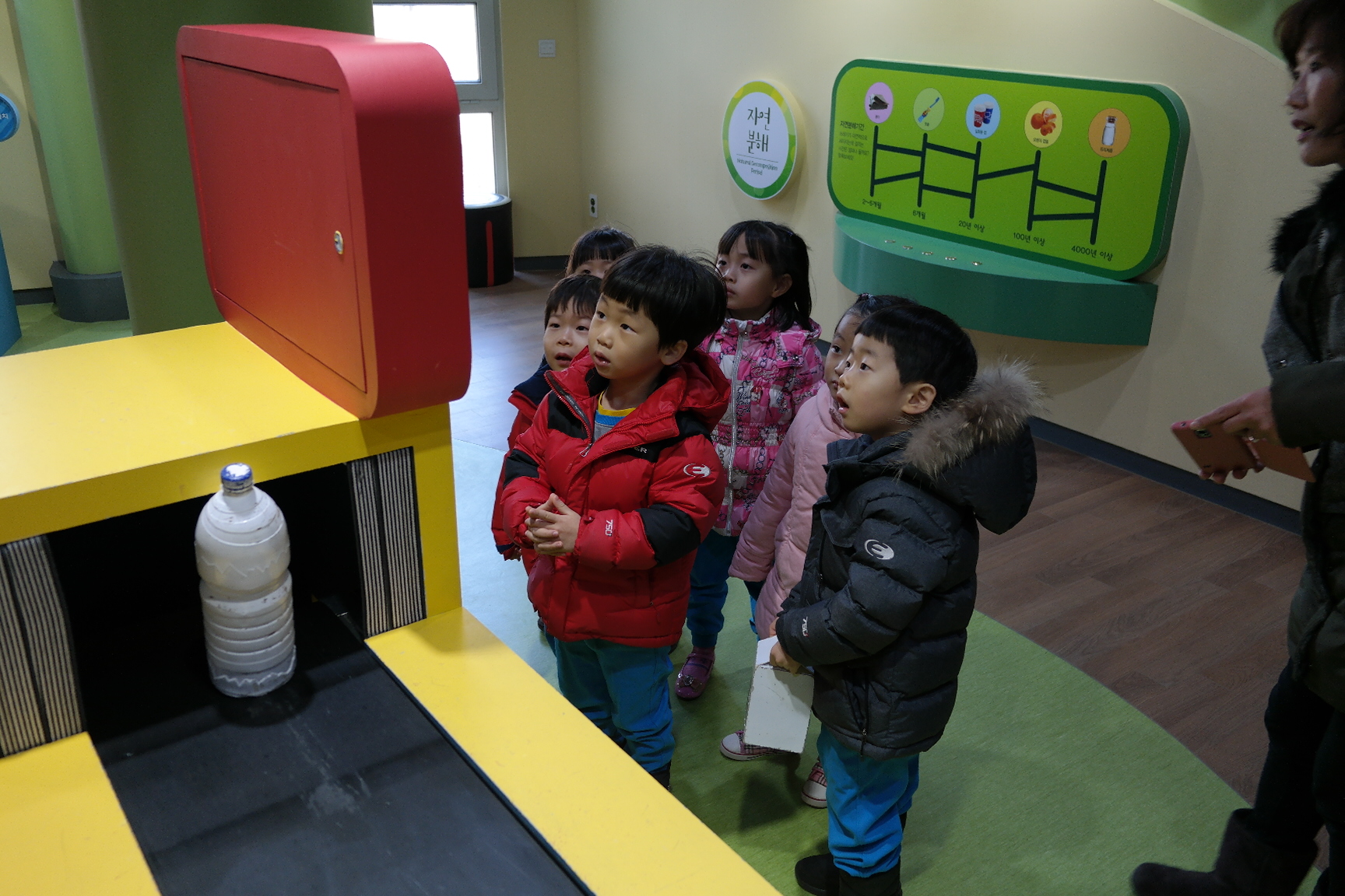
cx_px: 672
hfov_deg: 61.9
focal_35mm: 30
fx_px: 1121
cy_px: 448
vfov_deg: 43.6
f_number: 3.5
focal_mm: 20
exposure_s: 1/40
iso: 200
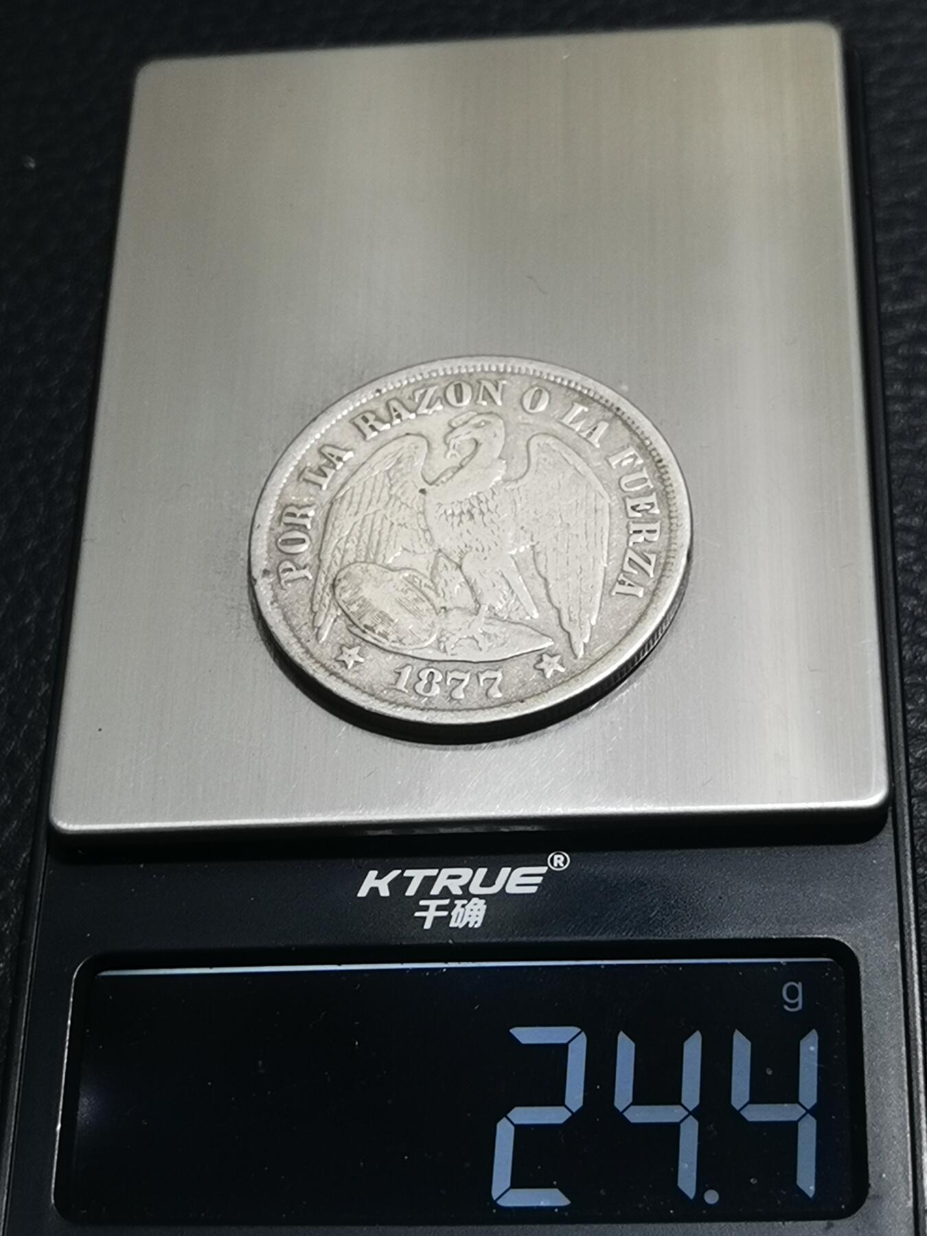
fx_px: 2499
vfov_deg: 27.8
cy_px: 618
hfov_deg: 21.0
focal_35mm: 70
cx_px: 464
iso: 100
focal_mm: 6.67
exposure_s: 1/100
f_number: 1.9
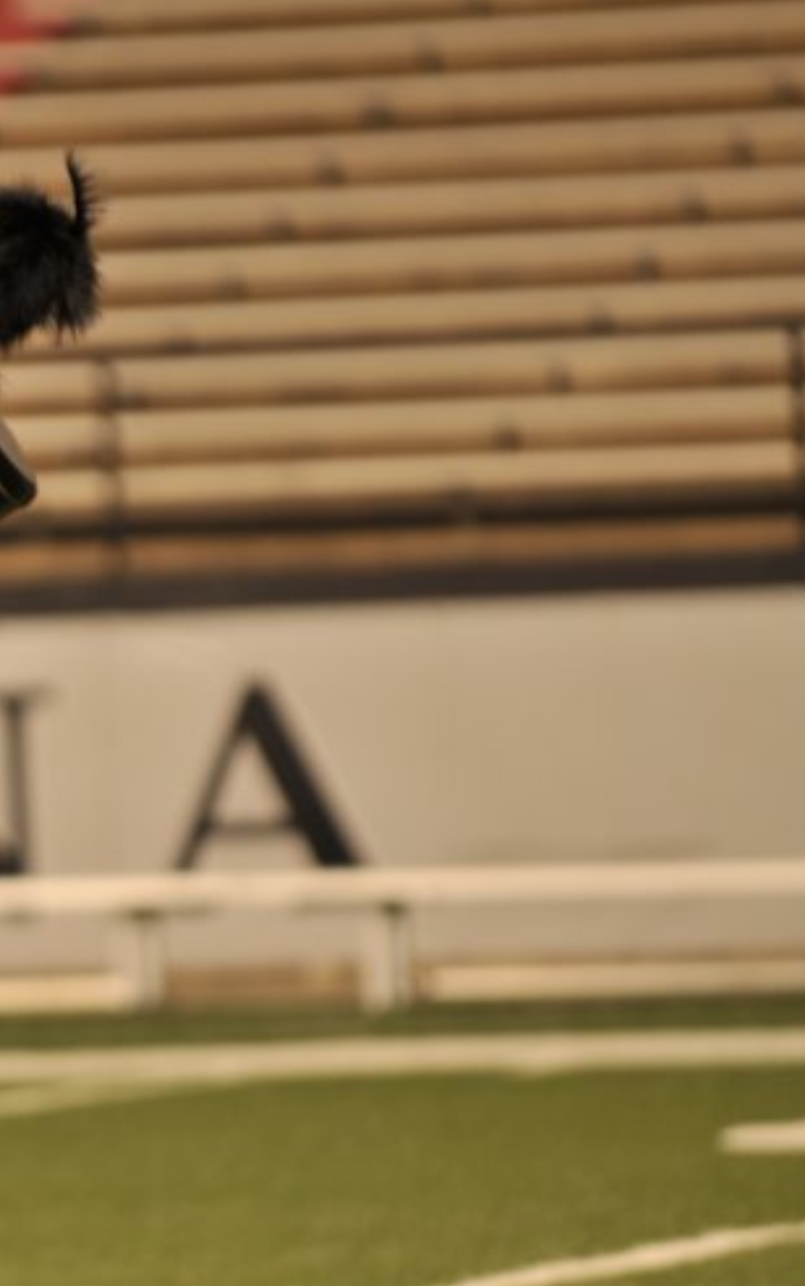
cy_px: 626
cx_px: -212
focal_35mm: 496
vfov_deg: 4.2
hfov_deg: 2.6
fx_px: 17390
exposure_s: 1/80
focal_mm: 200
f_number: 2.8
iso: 200
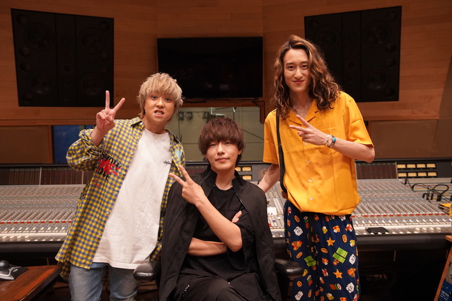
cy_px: 150
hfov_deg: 61.9
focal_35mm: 30
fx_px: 377
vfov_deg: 43.6
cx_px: 226
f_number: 4
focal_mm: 30
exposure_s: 1/160
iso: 4000
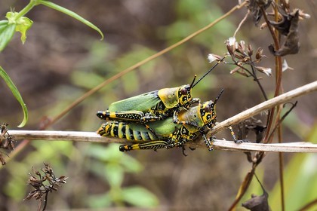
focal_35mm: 70
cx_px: 158
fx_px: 616
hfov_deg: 28.8
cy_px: 106
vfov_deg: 19.5
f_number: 9
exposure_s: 1/125
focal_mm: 70
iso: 400
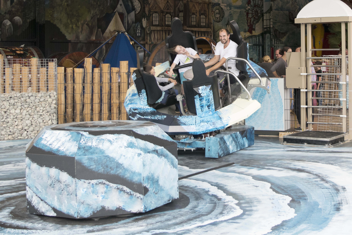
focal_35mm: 36
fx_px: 352
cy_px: 118
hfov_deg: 53.1
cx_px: 176
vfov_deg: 36.9
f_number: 4
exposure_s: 1/640
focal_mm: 24
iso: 800
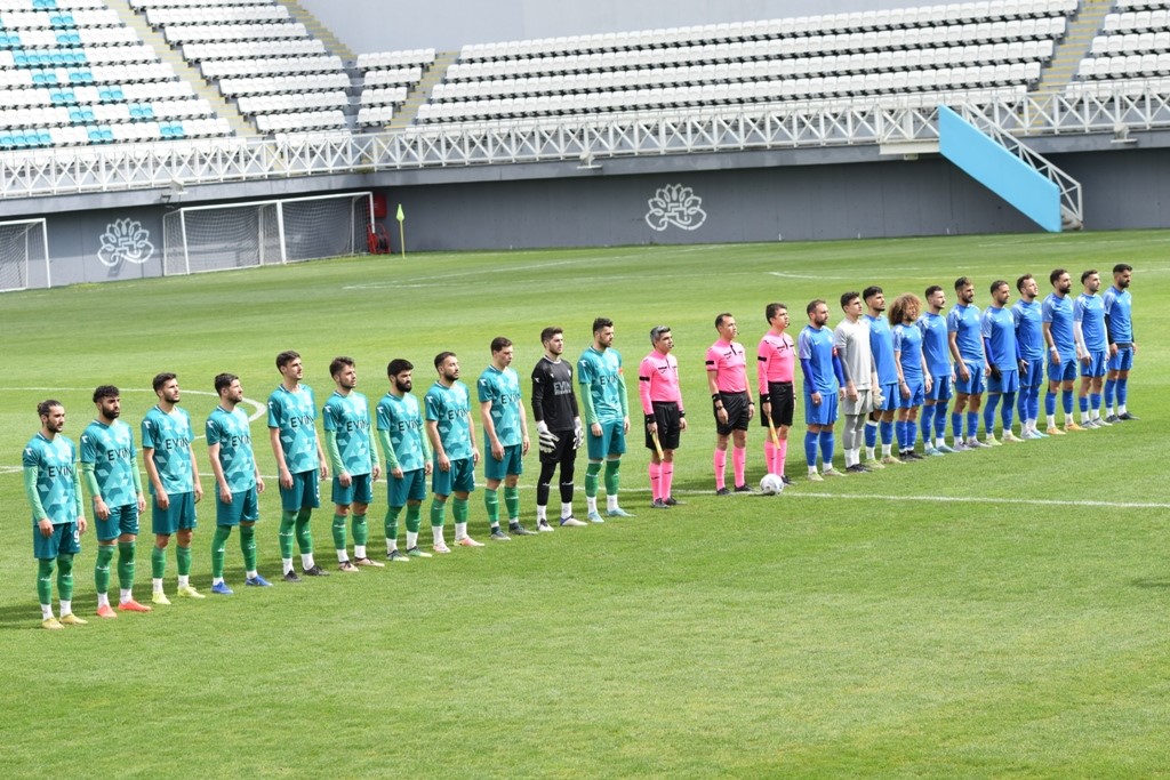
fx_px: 3413
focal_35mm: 105
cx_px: 585
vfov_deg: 13.0
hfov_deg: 19.5
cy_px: 390
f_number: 5.6
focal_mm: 70
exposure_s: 1/1250
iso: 400
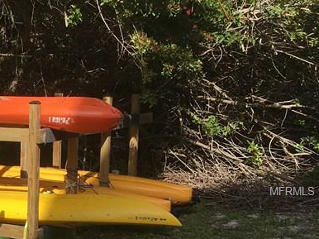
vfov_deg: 18.9
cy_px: 192
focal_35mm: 77
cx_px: -103
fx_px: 709
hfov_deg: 22.5
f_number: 2.2
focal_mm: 4.15
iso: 25
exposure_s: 1/1166
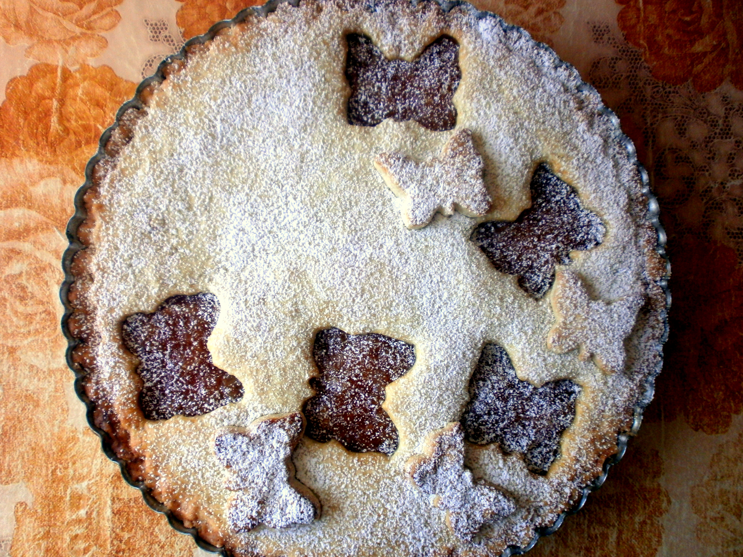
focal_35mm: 27
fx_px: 580
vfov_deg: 51.4
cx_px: 372
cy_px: 278
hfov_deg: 65.3
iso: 100
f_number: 2.9
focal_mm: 4.8
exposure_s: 1/80
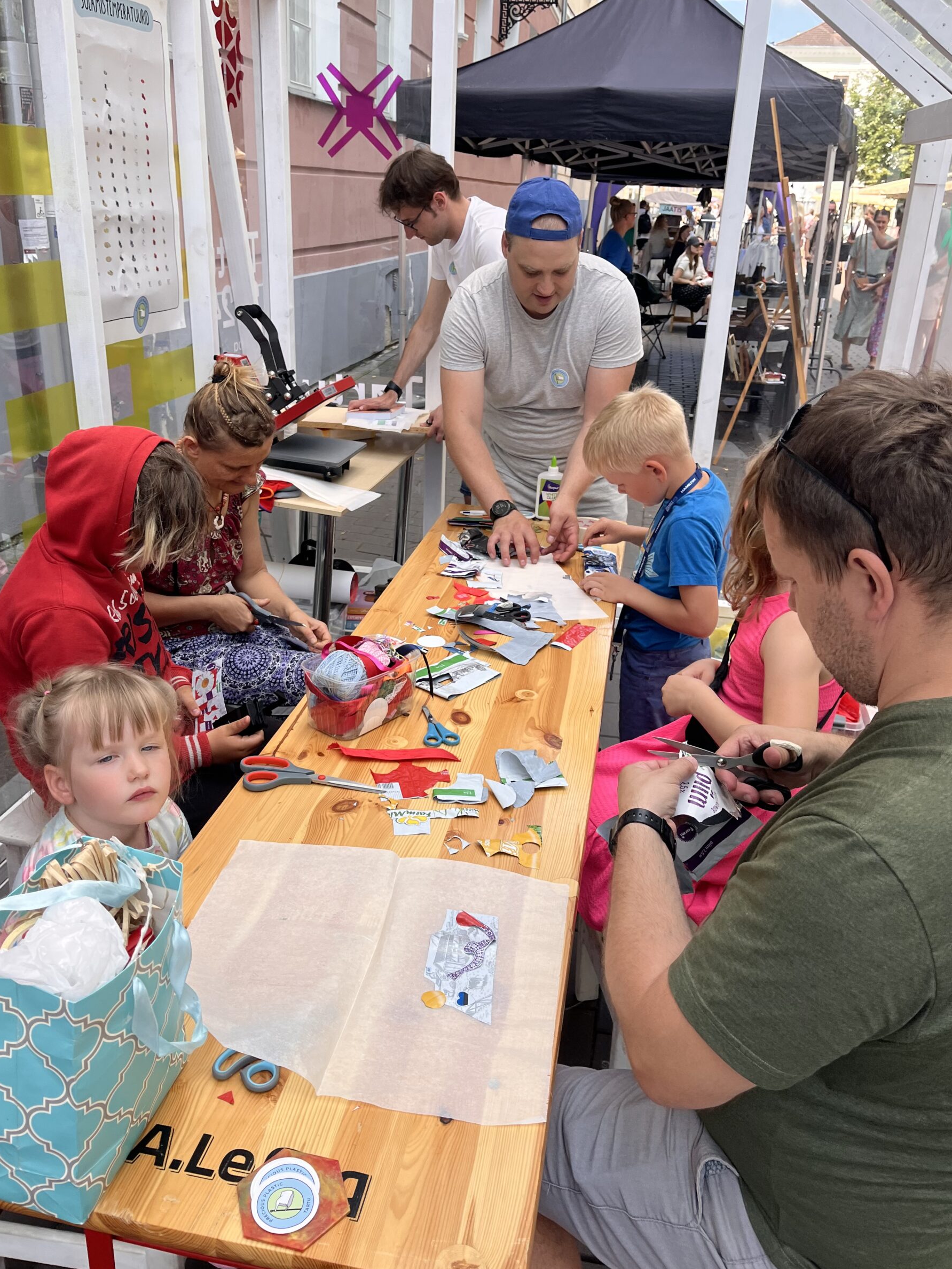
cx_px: 466
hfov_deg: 49.7
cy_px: 641
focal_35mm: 28
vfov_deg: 63.4
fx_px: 1027
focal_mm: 5.1
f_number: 1.6
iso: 50
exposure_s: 1/787
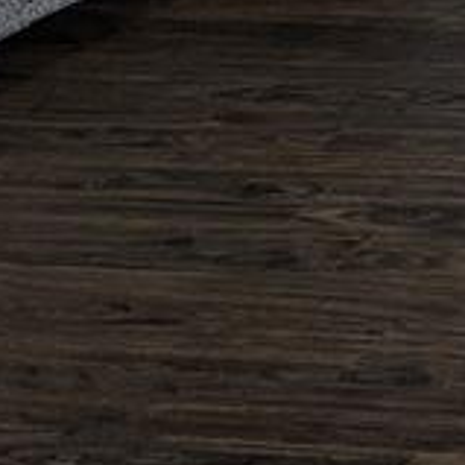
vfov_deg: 11.6
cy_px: -453
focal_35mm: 136
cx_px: 1196
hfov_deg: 10.6
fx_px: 2067
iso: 73
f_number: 1.85
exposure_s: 1/60
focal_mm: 6.81
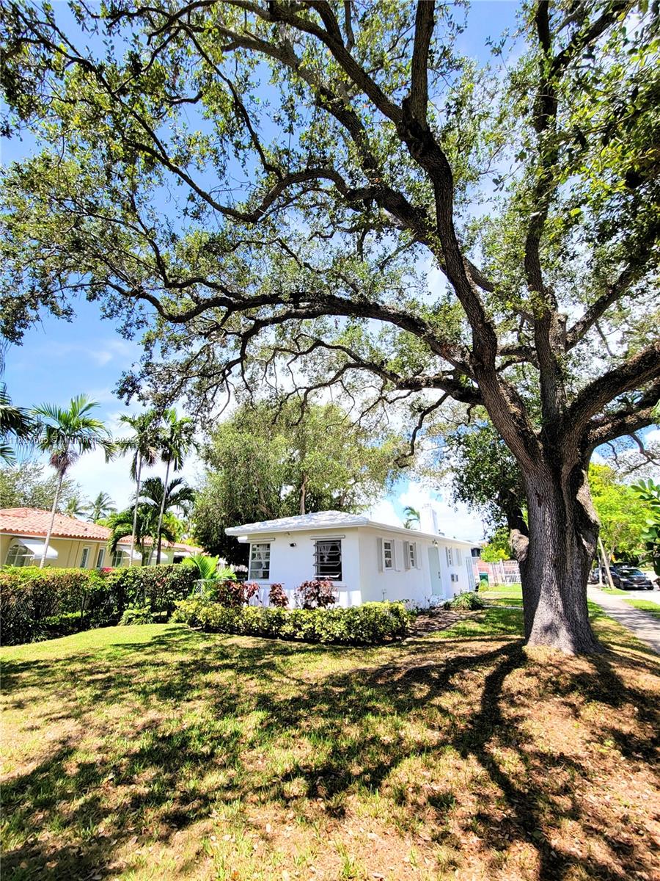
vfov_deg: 106.2
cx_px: 330
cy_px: 440
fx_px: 330
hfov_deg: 89.9
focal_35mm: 13
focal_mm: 2.2
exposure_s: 1/957
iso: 50
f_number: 2.2
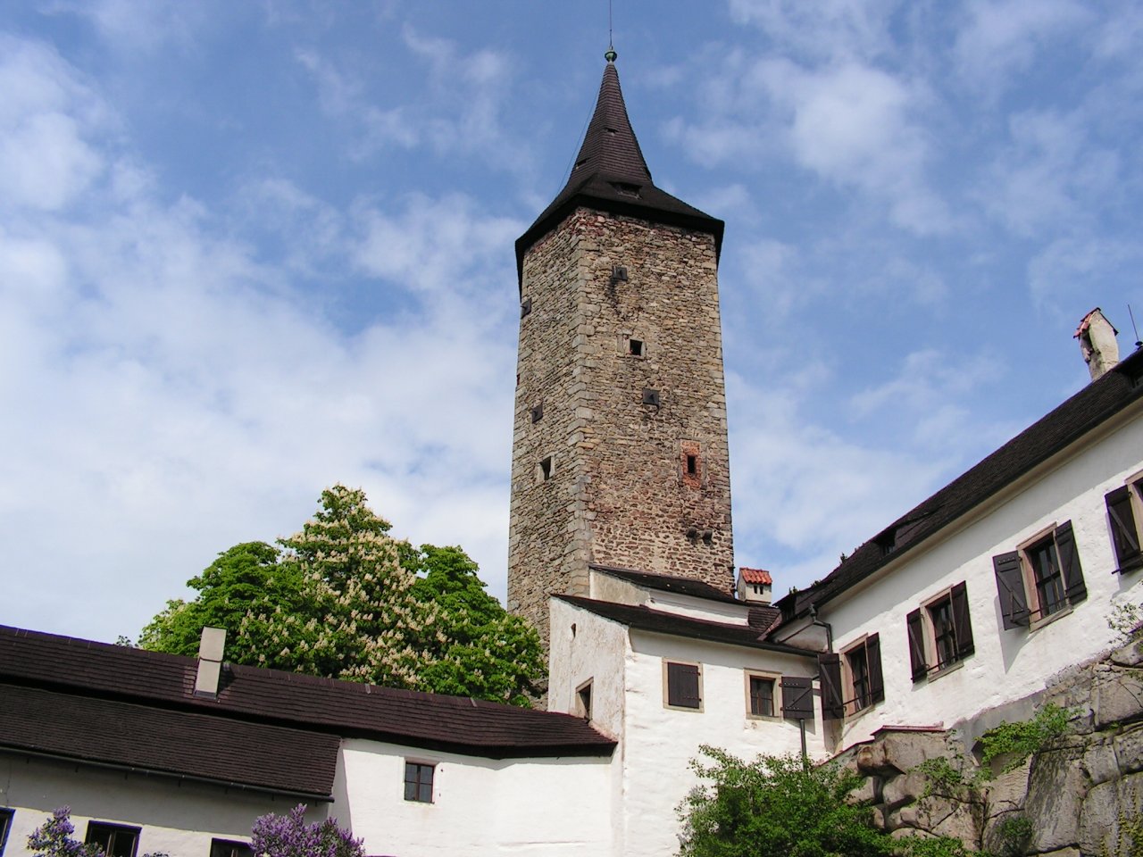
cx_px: 572
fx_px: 1189
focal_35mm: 36
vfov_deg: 39.7
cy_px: 428
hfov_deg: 51.4
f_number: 4.8
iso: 64
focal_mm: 6
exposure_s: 1/800
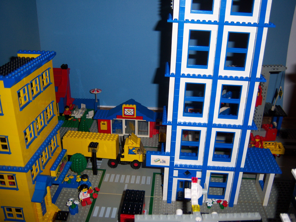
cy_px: 111
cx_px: 148
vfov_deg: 39.7
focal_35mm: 36
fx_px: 308
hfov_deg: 51.4
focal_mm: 7.5
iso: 80
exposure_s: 1/60
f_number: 2.8
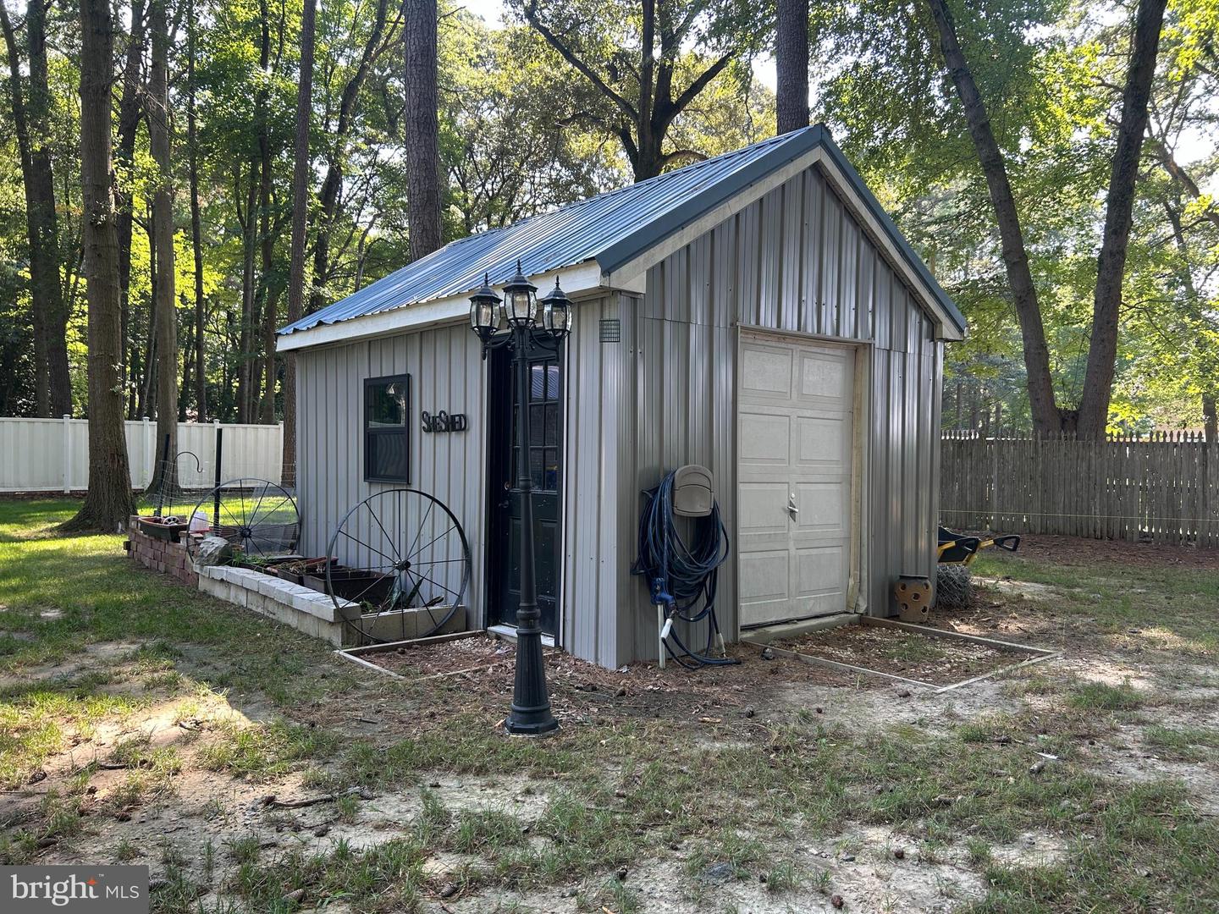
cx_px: 610
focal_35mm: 26
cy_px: 457
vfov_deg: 53.1
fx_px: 916
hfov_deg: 67.3
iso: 32
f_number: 1.5
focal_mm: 5.7
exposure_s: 1/121
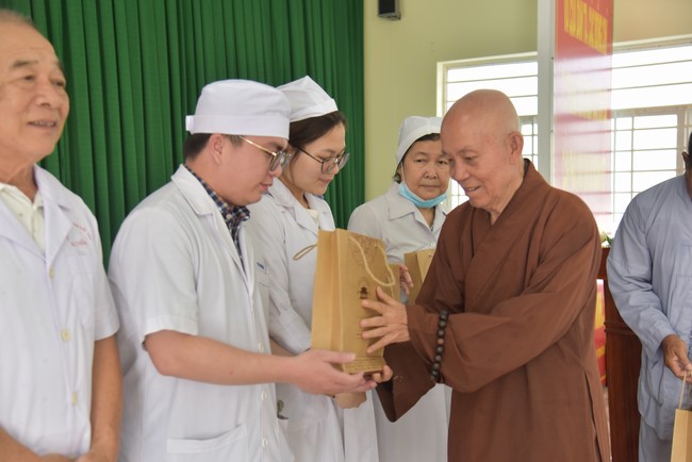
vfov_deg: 28.1
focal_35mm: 48
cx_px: 346
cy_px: 231
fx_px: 923
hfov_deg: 41.1
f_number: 4
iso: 450
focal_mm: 48
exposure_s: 1/60
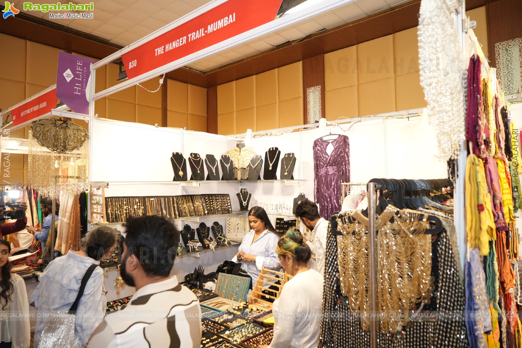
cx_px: 261
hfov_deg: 73.7
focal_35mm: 24
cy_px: 174
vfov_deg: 53.1
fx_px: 348
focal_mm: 24
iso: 1000
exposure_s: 1/160
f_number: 5
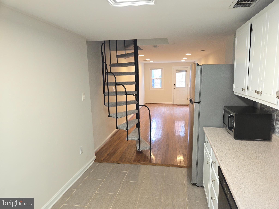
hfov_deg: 73.9
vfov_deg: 58.9
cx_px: 140
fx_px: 185
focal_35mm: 23
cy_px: 104
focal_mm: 5.4
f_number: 1.8
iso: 125
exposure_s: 1/60
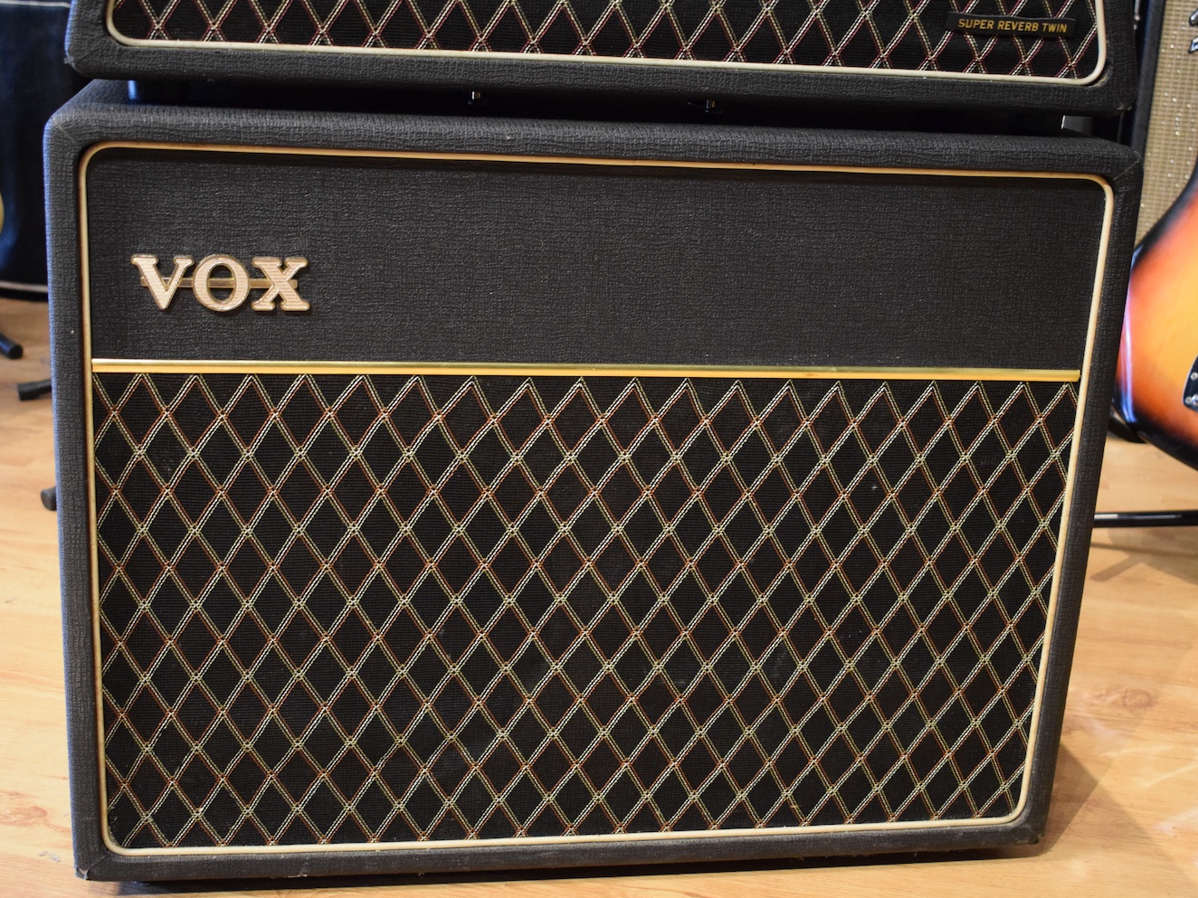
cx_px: 573
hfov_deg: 38.9
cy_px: 448
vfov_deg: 29.7
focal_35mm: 49
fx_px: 1696
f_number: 4.2
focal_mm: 30
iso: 3200
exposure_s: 1/20
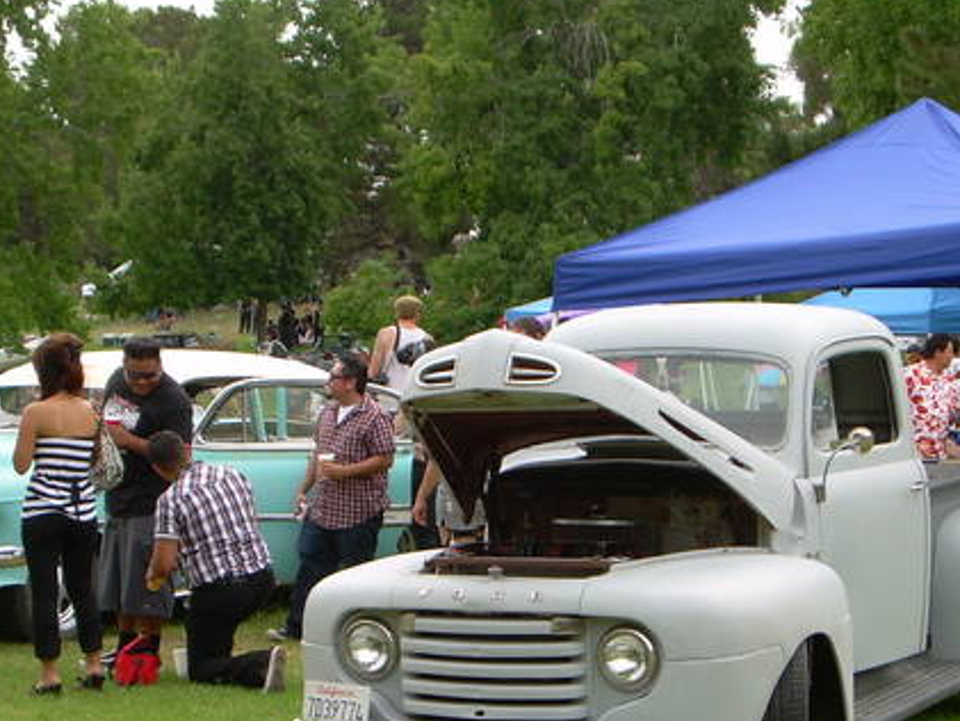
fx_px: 2885
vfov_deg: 14.2
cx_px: 588
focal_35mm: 104
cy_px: 500
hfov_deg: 18.9
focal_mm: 12.5
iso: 50
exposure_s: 1/210
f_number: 3.8
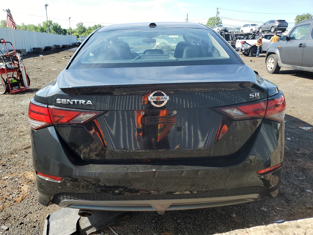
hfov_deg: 67.3
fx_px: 235
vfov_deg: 53.1
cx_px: 156
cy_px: 118
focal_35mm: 26
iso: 50
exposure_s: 1/1250
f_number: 1.5
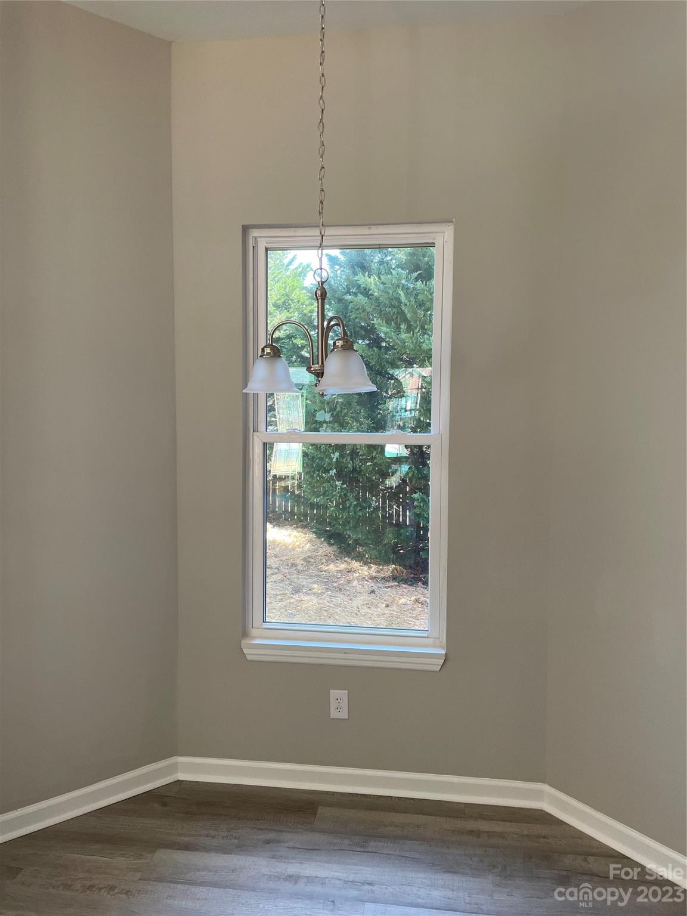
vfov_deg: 67.3
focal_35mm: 26
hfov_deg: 53.1
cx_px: 344
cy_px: 458
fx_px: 688
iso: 100
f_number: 1.6
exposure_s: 1/121
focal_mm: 4.2
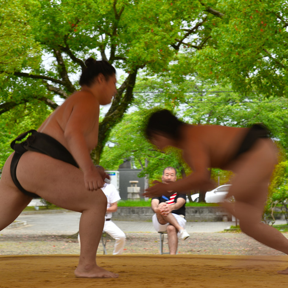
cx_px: 142
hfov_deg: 14.8
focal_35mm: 118
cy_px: 144
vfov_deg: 14.8
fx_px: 1111
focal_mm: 92
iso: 100
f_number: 13
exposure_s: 1/15
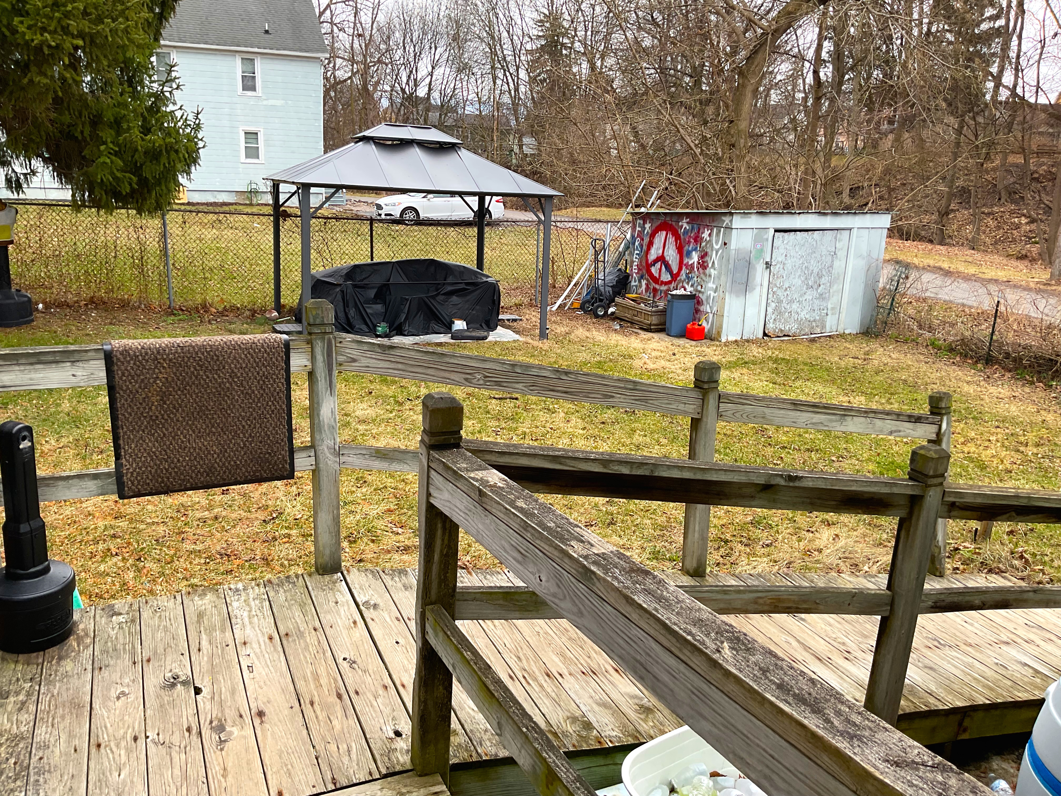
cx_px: 530
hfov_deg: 61.7
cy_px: 398
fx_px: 889
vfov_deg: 48.2
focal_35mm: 29
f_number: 1.8
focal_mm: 3
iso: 16
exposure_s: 1/283
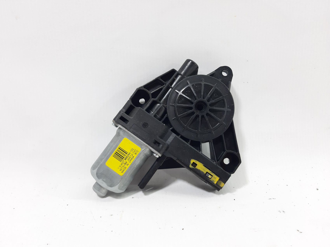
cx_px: 165
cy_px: 124
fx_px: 257
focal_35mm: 27
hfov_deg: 65.3
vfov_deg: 51.3
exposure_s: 1/50
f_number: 1.7
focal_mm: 3.93
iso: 80
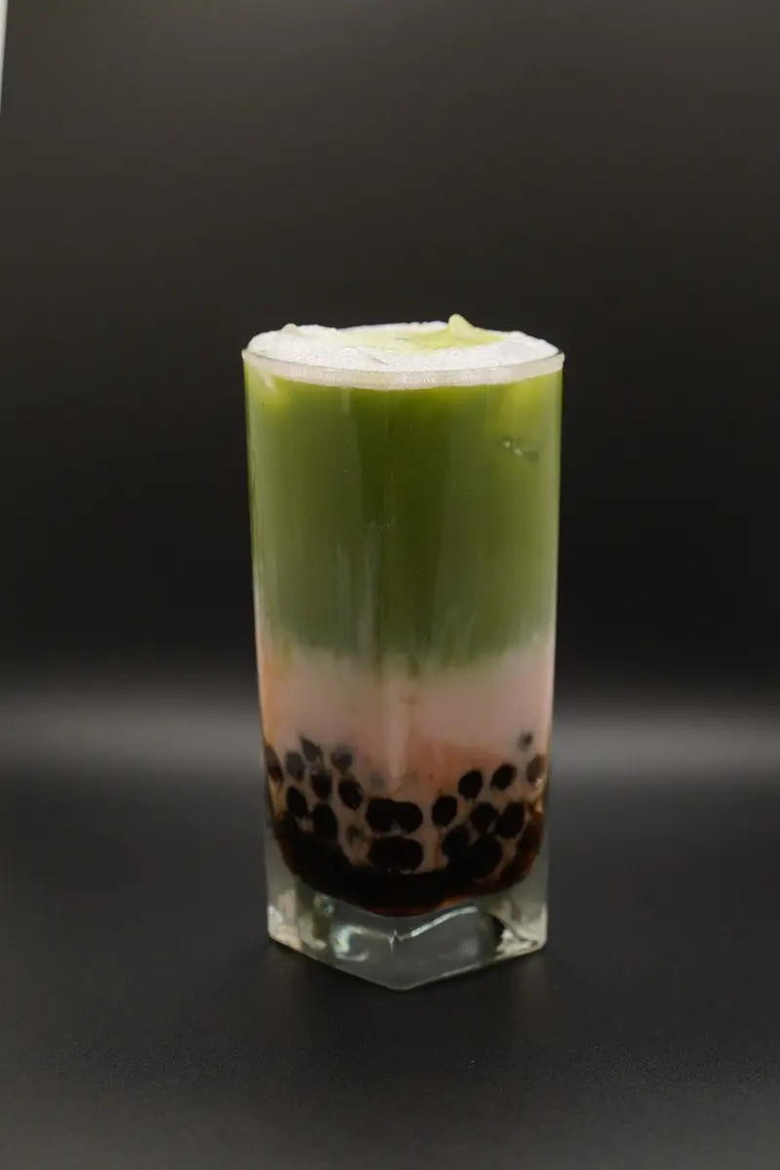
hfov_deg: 17.9
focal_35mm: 76
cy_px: 585
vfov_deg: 26.7
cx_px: 390
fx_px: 2470
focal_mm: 51
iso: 800
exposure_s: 1/640
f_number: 4.5
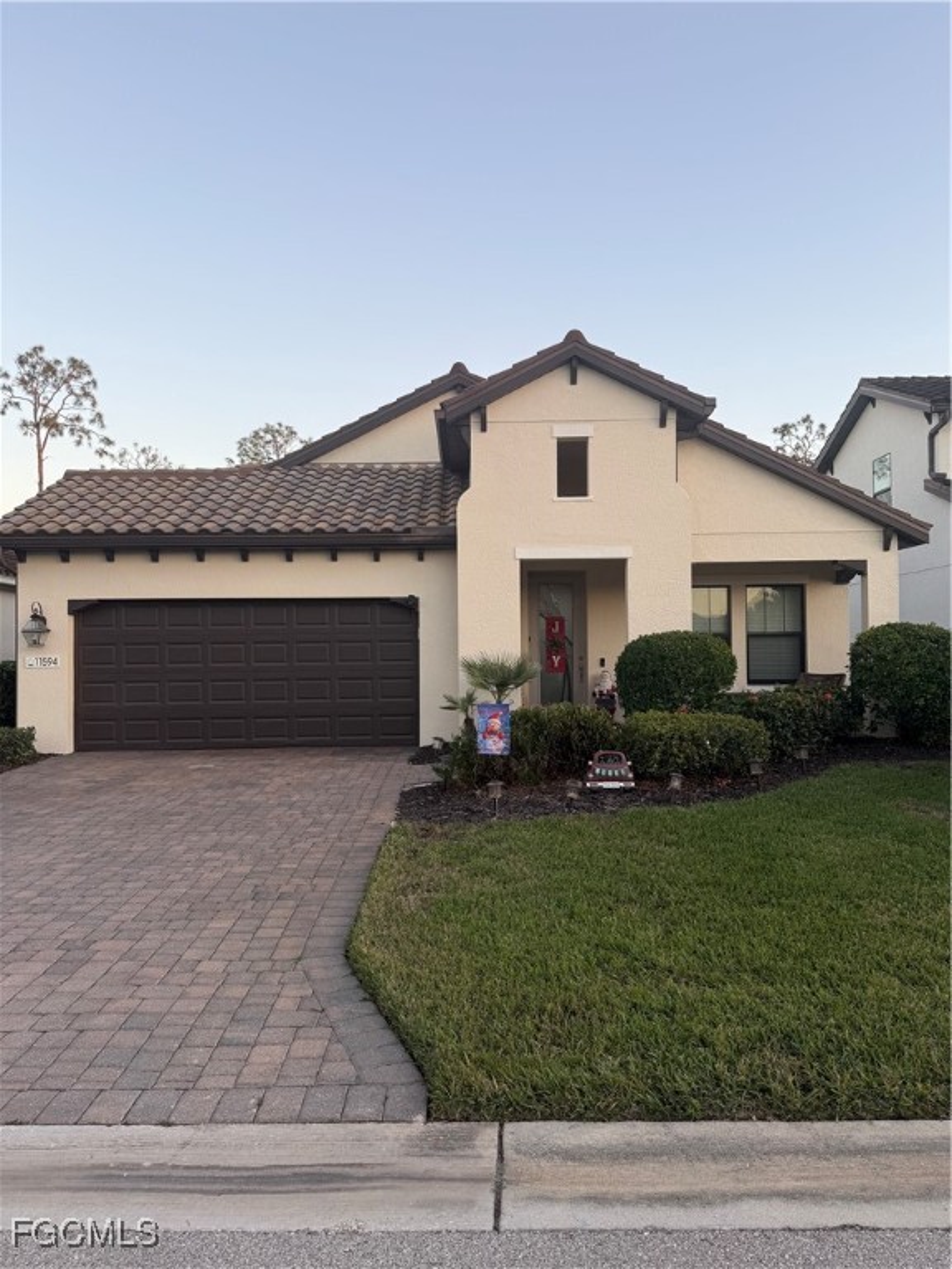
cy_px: 634
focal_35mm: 24
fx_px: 880
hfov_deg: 56.8
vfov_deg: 71.6
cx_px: 476
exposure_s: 1/319
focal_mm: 6.76
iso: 80
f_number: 1.78
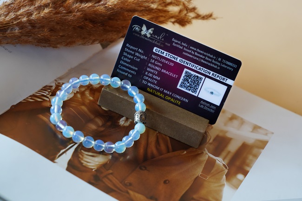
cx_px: 151
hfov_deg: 28.9
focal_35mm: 70
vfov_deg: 19.4
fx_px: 587
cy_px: 100
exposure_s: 1/100
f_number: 8
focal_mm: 70
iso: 1600
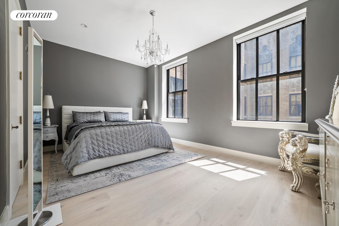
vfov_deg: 85.5
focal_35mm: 13
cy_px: 113
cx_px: 170
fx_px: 122
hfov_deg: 108.3
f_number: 6.3
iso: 200
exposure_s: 1/15
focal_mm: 13
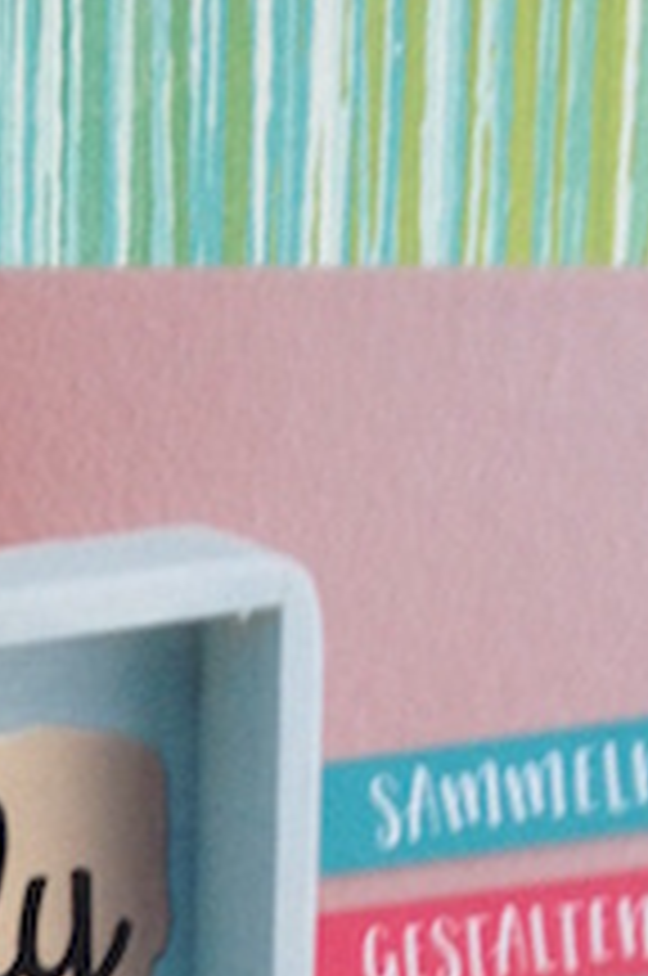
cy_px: 1489
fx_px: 3494
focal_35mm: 129
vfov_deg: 14.7
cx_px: -72
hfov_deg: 10.5
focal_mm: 4.28
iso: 64
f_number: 2.4
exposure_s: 1/20
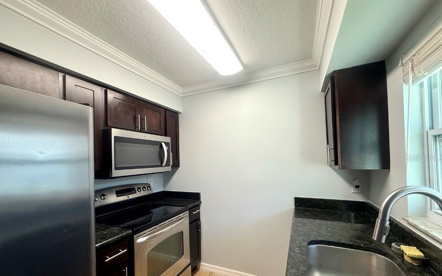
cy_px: 157
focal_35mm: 15
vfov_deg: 74.4
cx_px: 222
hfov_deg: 101.5
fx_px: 181
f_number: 2.2
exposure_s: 1/120
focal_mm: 2.22
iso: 125
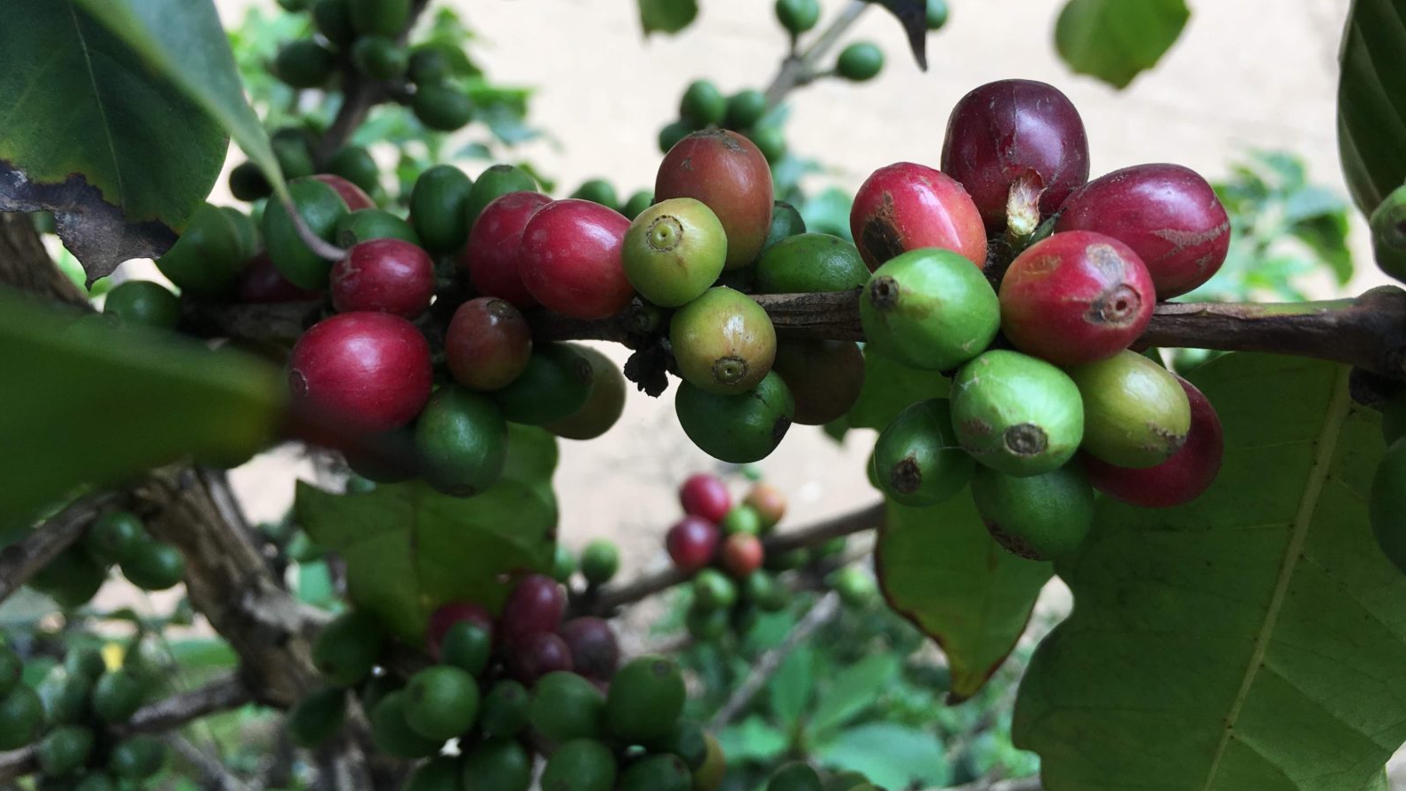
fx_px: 1193
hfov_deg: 61.0
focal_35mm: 32
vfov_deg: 36.6
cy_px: 334
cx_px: 708
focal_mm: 4.15
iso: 25
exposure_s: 1/237
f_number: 2.2
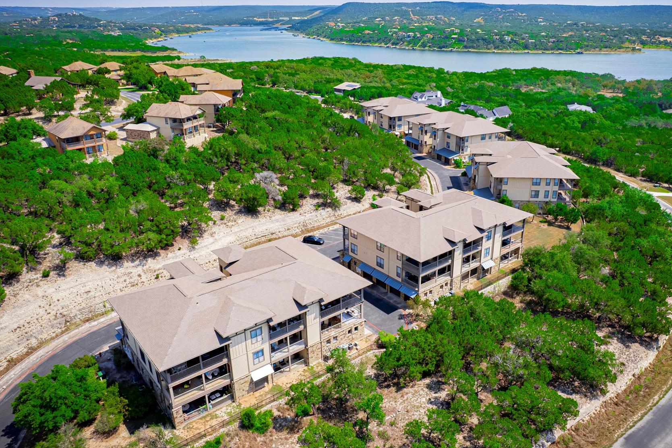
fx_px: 504
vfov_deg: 47.9
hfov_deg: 67.3
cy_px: 213
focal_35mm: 27
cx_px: 367
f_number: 2.8
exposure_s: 1/1600
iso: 100
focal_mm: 8.38
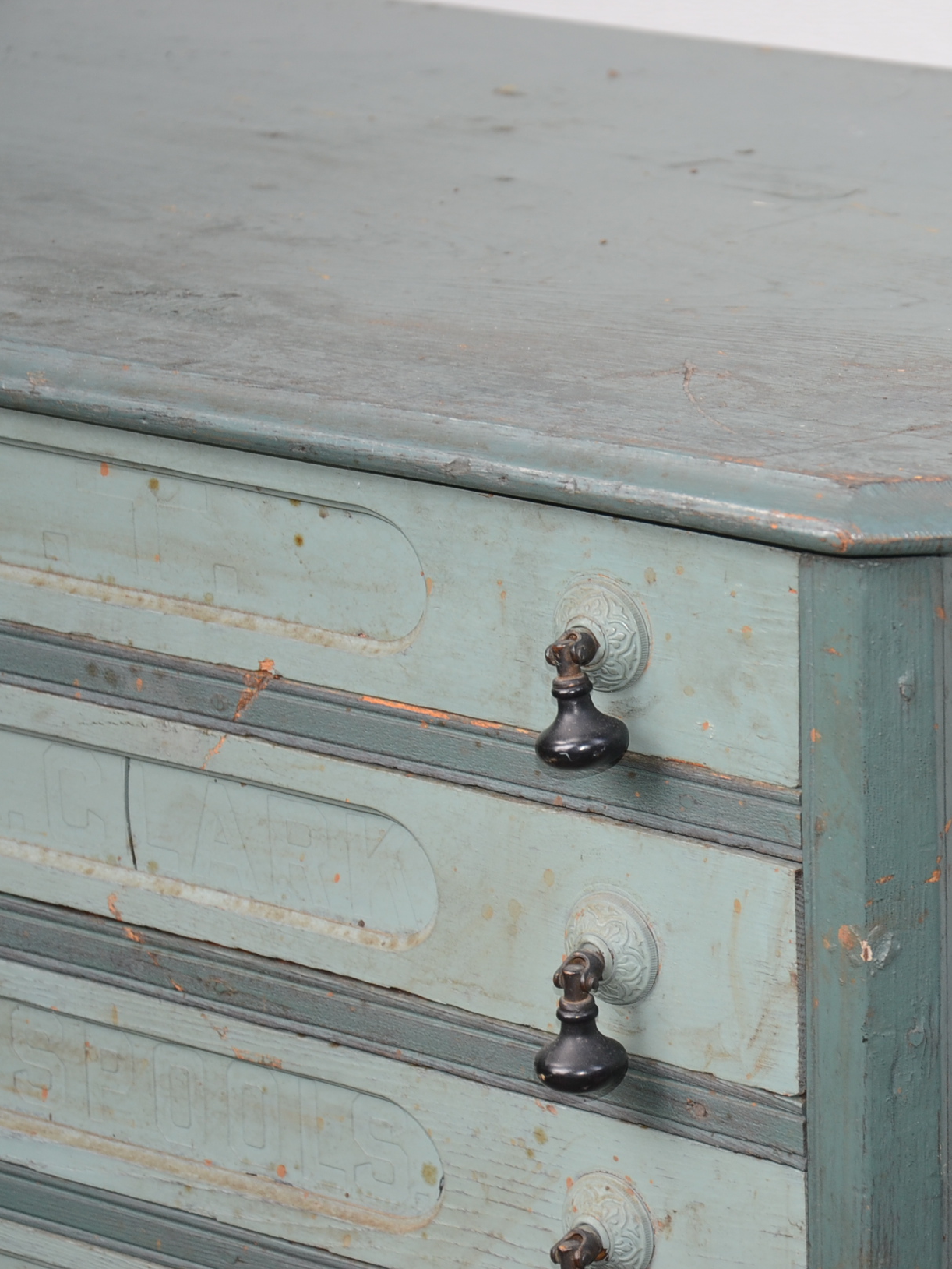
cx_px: 924
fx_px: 4950
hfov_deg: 10.9
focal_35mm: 135
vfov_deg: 14.6
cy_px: 634
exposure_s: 1/50
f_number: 5.3
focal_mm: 62
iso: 320
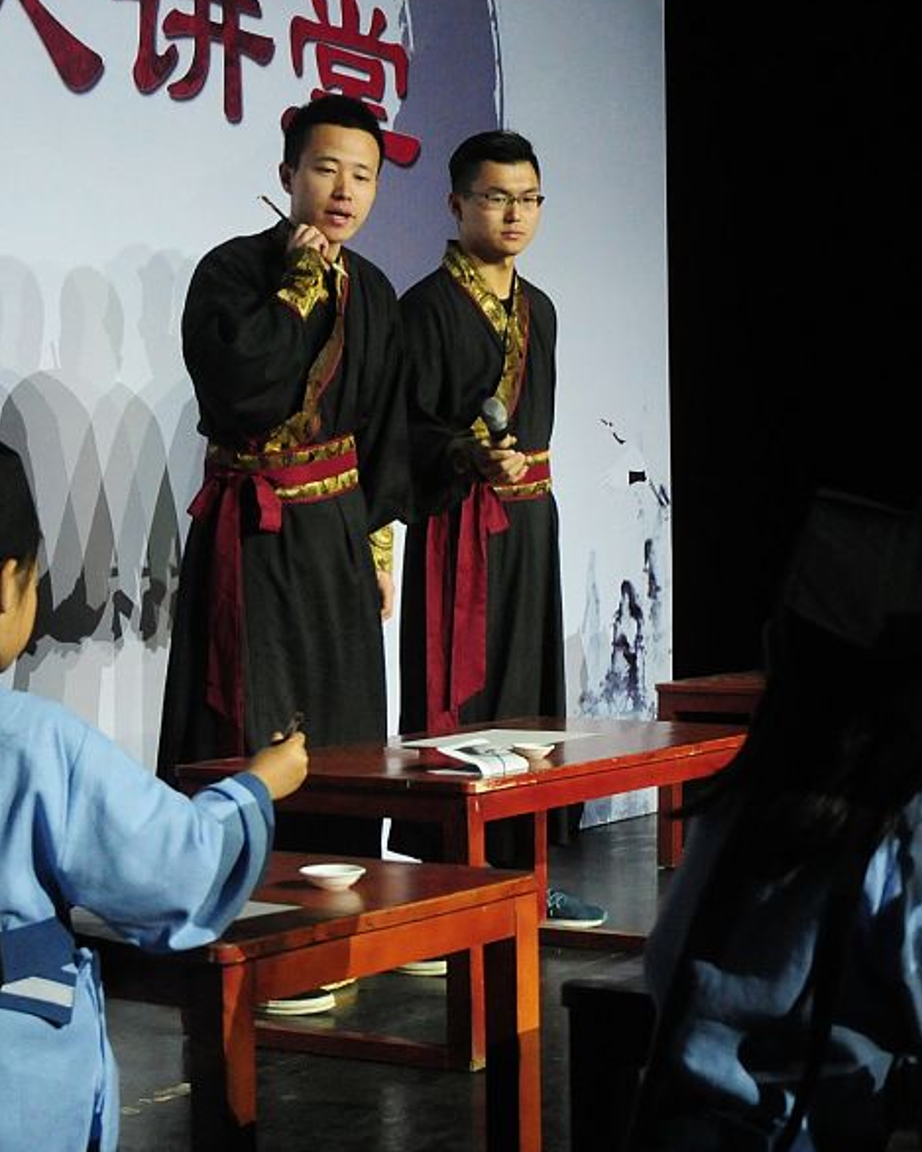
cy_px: 693
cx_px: 517
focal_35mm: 72
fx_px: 2454
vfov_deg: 26.4
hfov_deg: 21.3
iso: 1600
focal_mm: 25
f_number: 5.6
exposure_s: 1/125
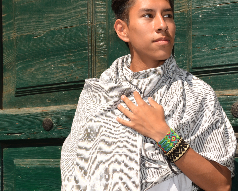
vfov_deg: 18.5
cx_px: 193
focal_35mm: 81
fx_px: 571
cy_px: 183
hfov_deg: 23.2
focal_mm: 20
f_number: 8
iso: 100
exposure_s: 1/200
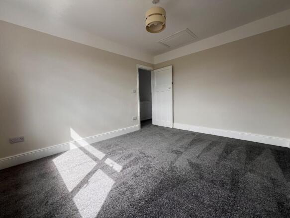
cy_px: 109
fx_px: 109
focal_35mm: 13
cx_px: 145
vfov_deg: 89.9
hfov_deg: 106.2
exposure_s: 1/204
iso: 32
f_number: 1.8
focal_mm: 1.57
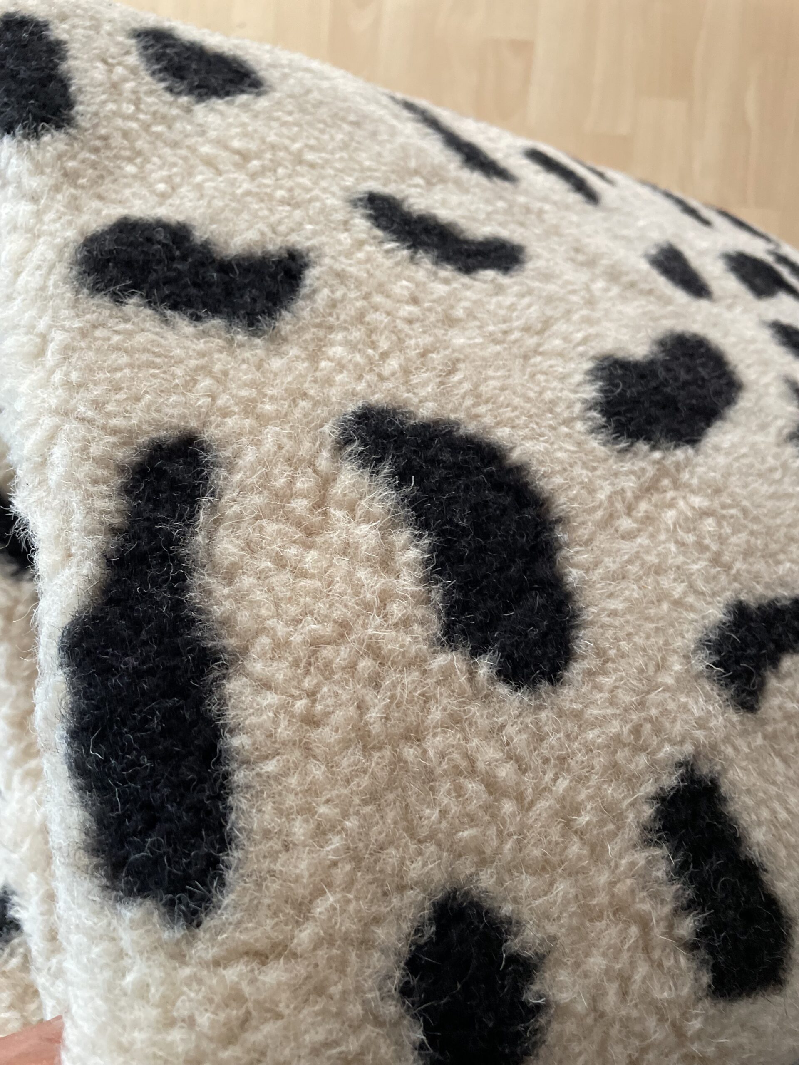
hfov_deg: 53.1
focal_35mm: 26
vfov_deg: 67.3
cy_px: 532
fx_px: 800
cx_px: 400
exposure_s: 1/60
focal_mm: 4.2
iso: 320
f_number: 1.6
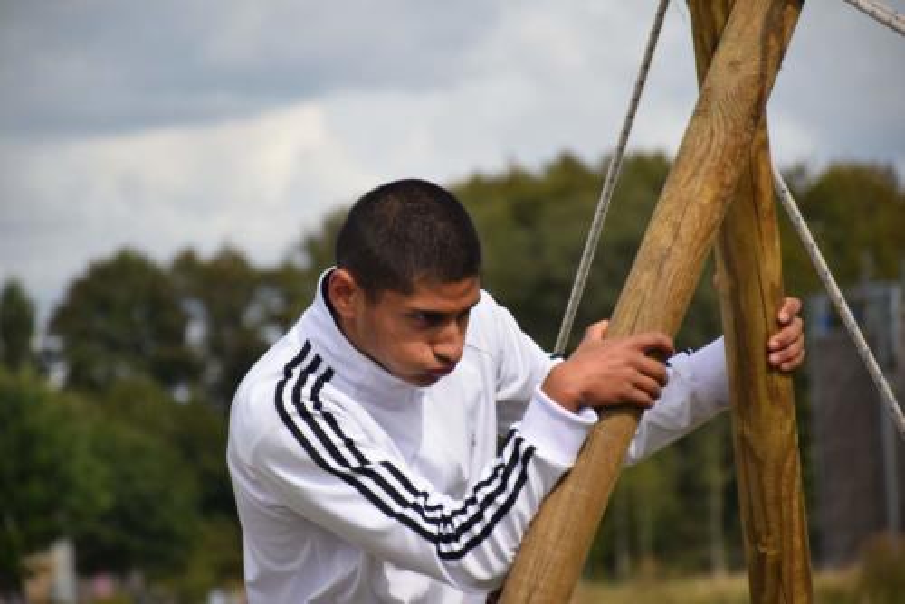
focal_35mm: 210
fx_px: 5282
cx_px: 452
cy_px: 302
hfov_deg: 9.8
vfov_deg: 6.6
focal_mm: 140
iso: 400
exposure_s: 1/1600
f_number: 6.3
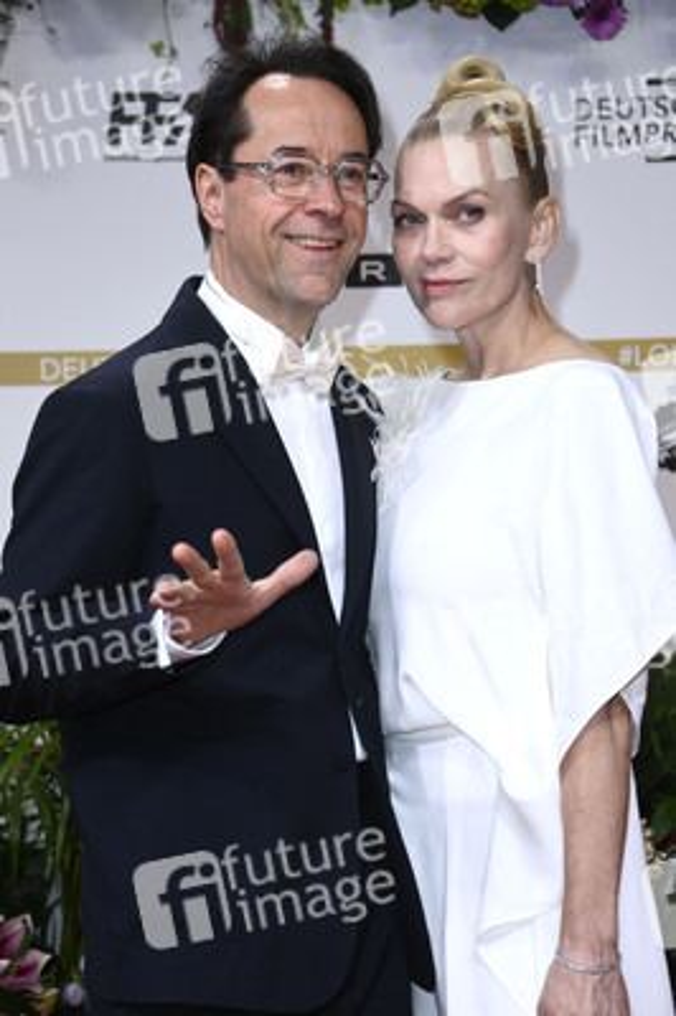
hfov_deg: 13.0
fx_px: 2962
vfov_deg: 19.5
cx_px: 338
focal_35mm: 105
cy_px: 508
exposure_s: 1/250
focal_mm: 105
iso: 500
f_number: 5.6
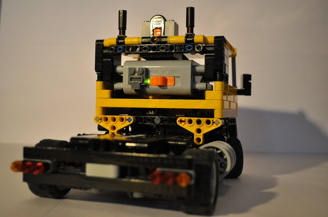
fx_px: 409
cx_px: 164
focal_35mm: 45
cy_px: 108
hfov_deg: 43.7
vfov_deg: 29.8
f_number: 4.5
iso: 800
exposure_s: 1/60
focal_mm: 30
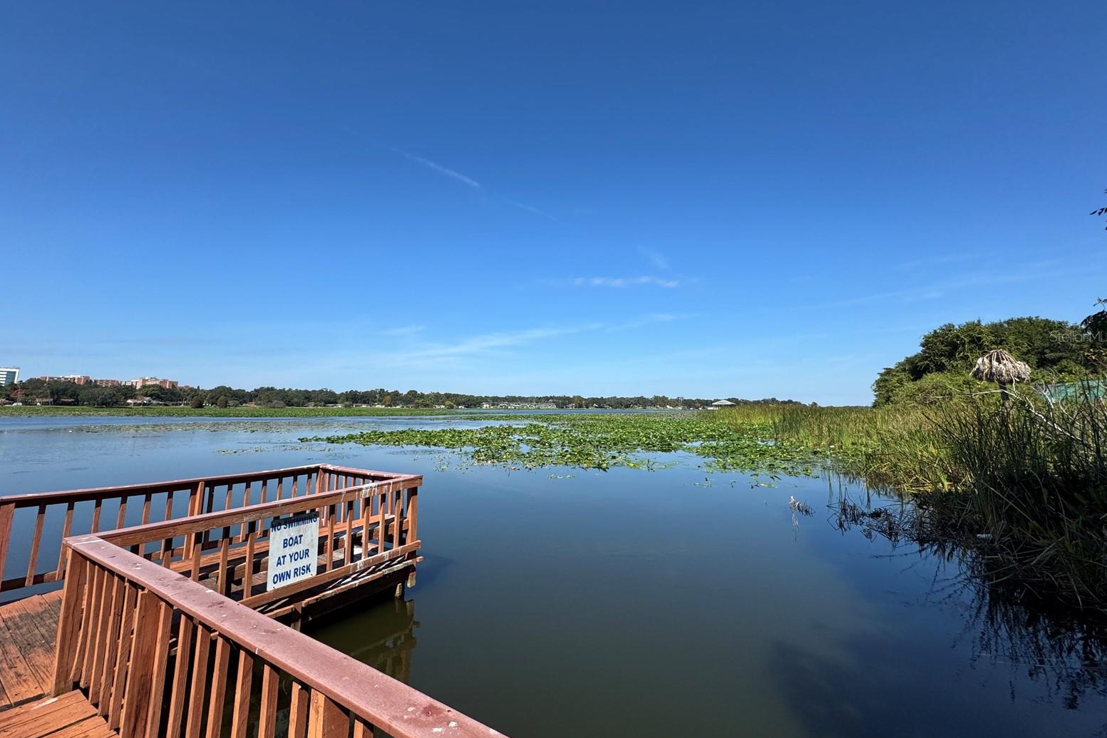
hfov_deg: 100.4
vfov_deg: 77.1
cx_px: 547
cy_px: 336
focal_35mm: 15
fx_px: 461
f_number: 2.2
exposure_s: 1/2674
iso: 50
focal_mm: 2.22
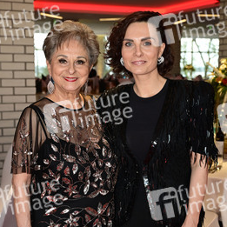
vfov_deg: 30.3
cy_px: 157
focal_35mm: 56
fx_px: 415
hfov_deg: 30.6
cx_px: 113
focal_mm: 43
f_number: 4.5
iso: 1250
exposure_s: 1/200
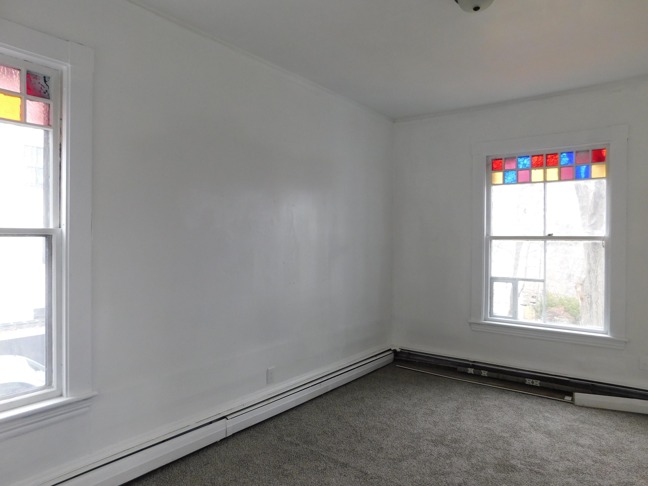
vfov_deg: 58.9
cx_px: 324
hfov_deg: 73.9
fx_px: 431
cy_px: 243
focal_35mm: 23
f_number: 3
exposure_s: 1/40
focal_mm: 4
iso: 125
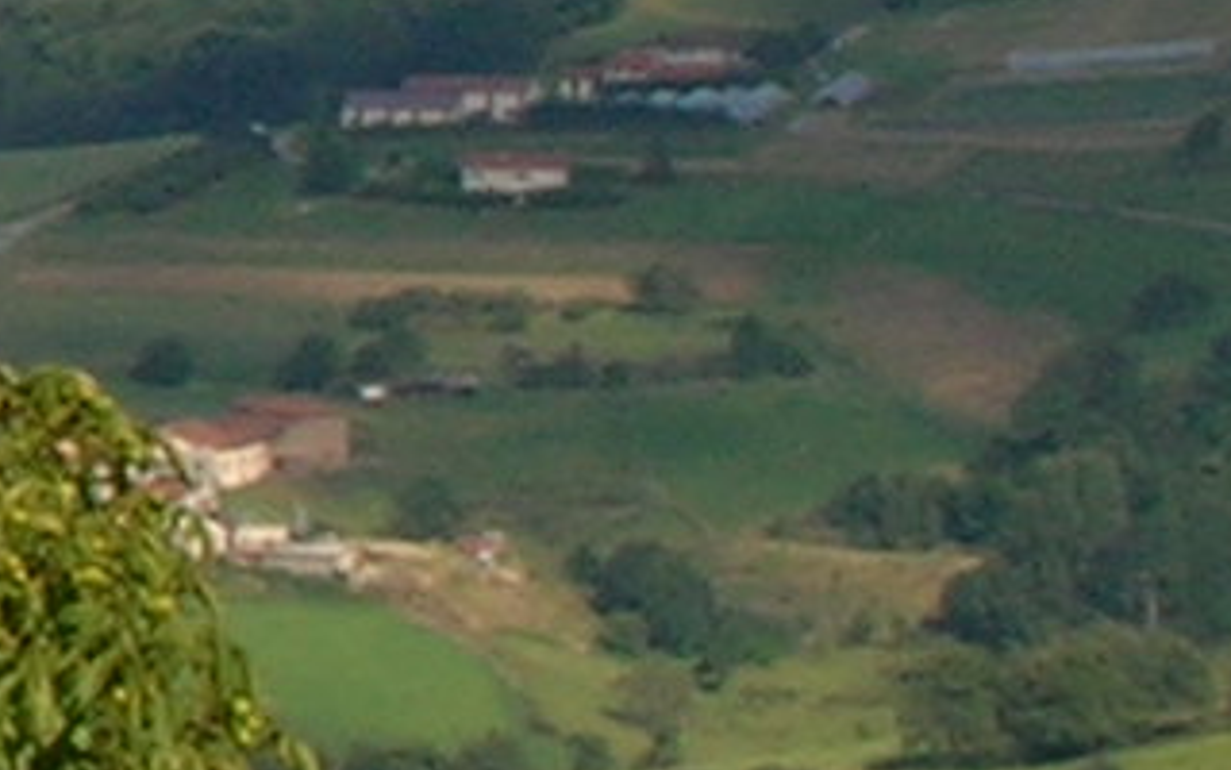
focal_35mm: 591
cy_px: -547
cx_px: -2616
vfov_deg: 2.2
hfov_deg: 3.5
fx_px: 19827
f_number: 6.9
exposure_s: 1/206
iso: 50
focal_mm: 13
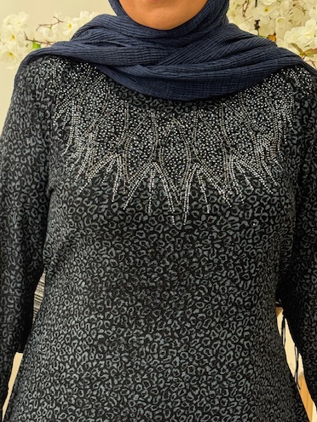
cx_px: 158
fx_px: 756
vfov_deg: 31.1
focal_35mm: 62
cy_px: 252
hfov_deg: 23.7
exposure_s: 1/181
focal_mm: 6.76
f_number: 1.78
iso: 160
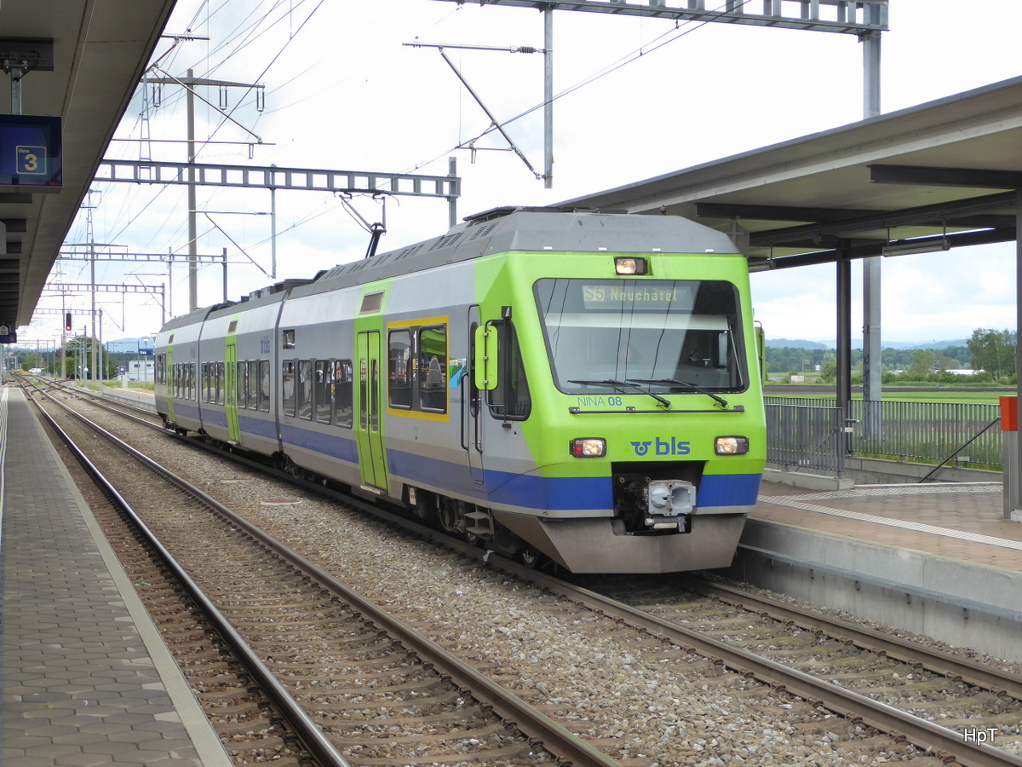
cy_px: 384
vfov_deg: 24.4
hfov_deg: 32.2
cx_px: 511
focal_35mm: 60
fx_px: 1771
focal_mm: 10.3
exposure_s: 1/100
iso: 125
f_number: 4.2
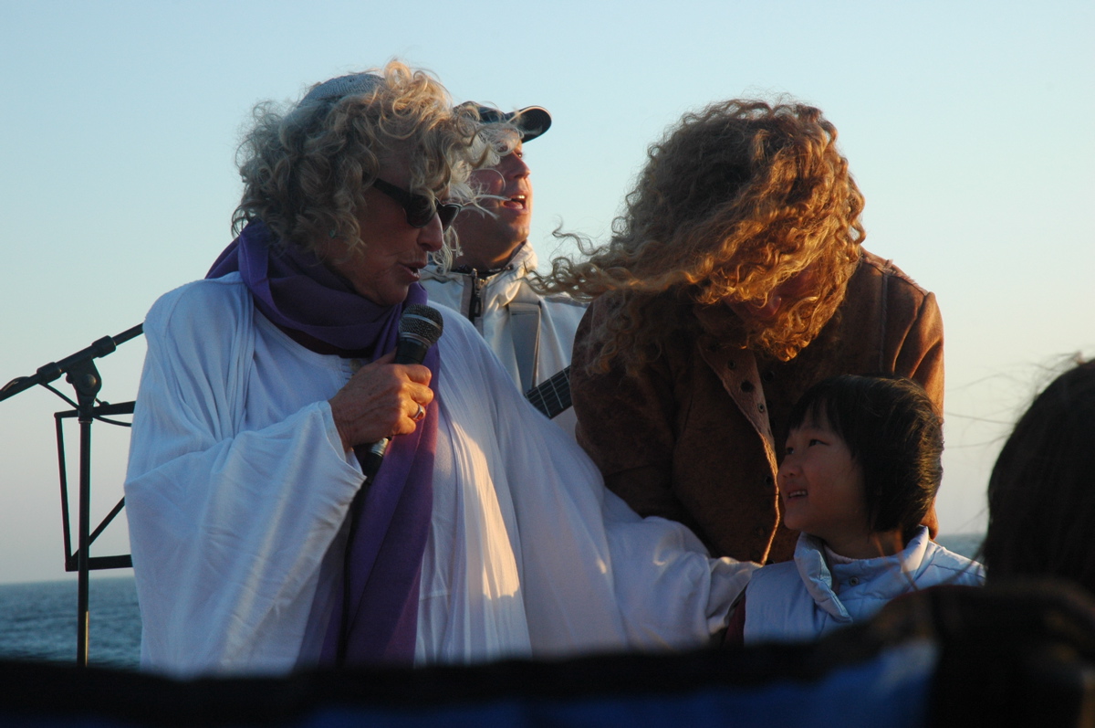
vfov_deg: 13.0
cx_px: 548
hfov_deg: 19.5
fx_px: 3190
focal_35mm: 105
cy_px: 364
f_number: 9
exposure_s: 1/100
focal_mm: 70
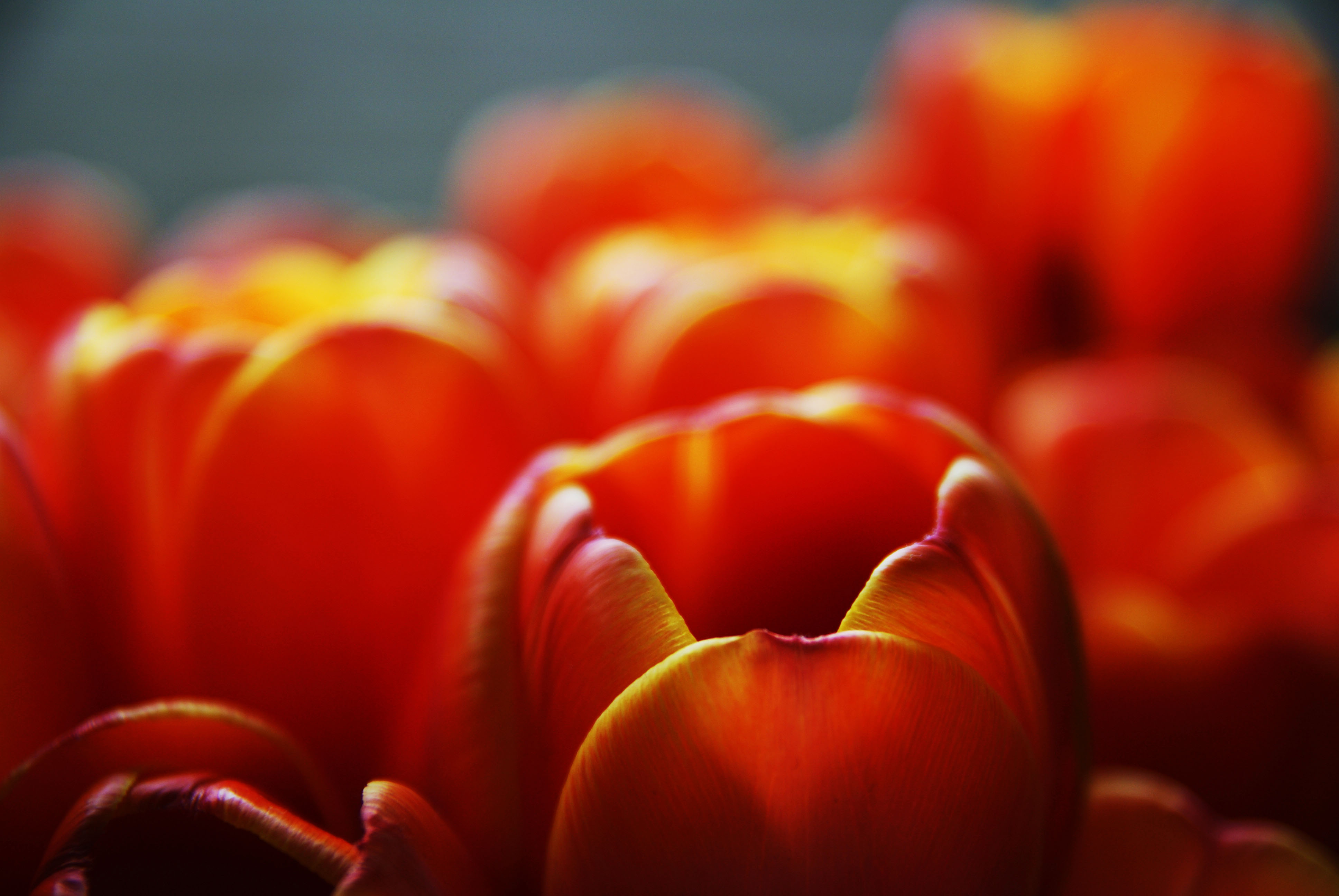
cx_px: 670
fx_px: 2793
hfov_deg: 27.0
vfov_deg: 18.2
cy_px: 448
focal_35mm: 75
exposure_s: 1/125
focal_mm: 50
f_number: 2.8
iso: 100
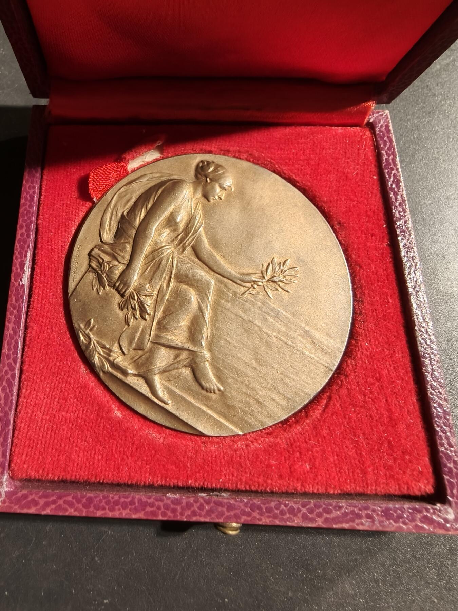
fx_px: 406
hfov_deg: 58.9
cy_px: 306
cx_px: 229
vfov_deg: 73.9
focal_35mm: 23
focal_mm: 2.32
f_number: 2
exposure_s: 1/50
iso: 125
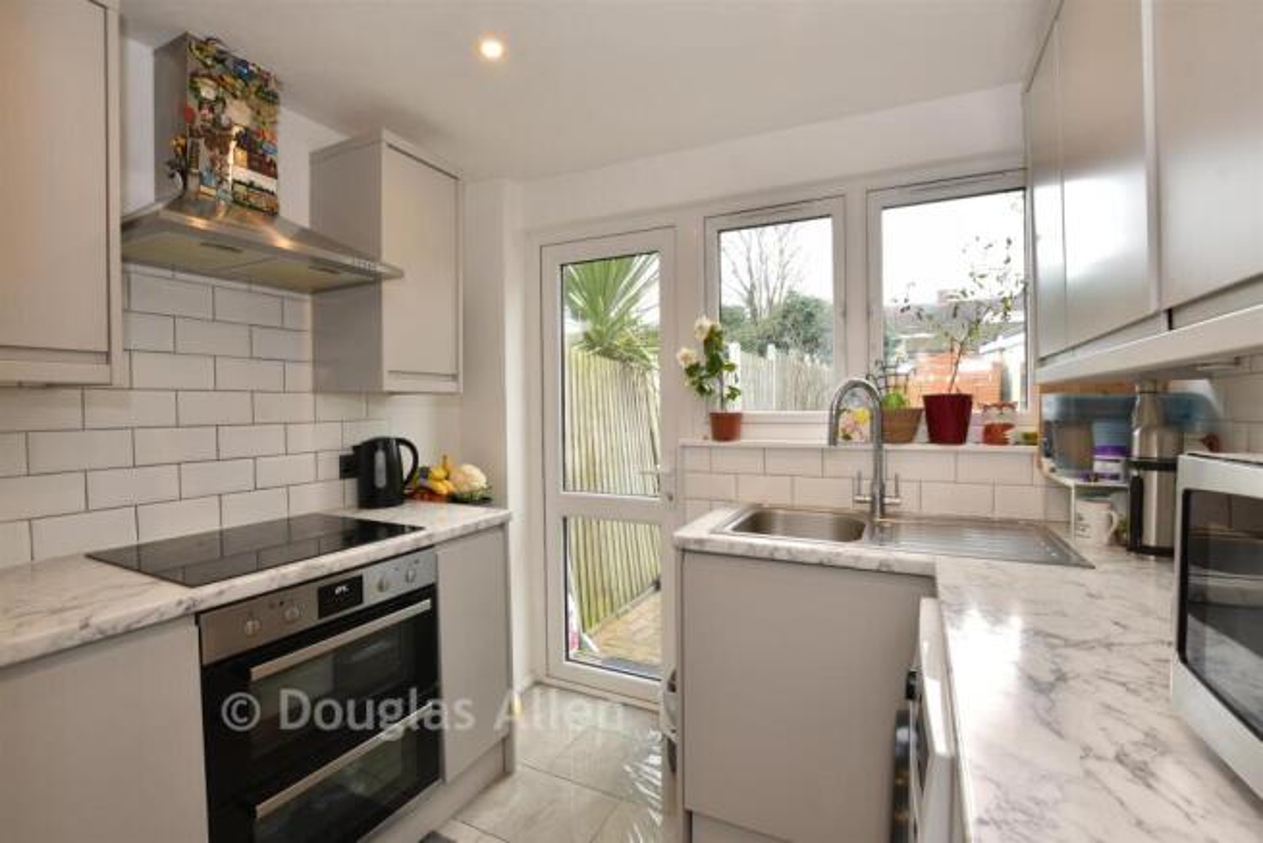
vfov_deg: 77.4
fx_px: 526
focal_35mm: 15
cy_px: 422
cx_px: 632
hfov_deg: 100.4
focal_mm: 10
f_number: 8
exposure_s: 1/4
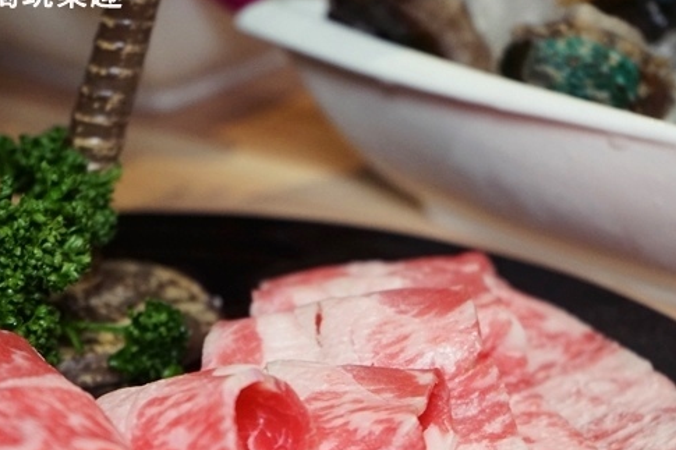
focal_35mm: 104
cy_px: 311
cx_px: 321
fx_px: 1952
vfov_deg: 13.1
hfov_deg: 19.6
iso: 2500
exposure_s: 1/80
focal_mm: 63
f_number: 5.6
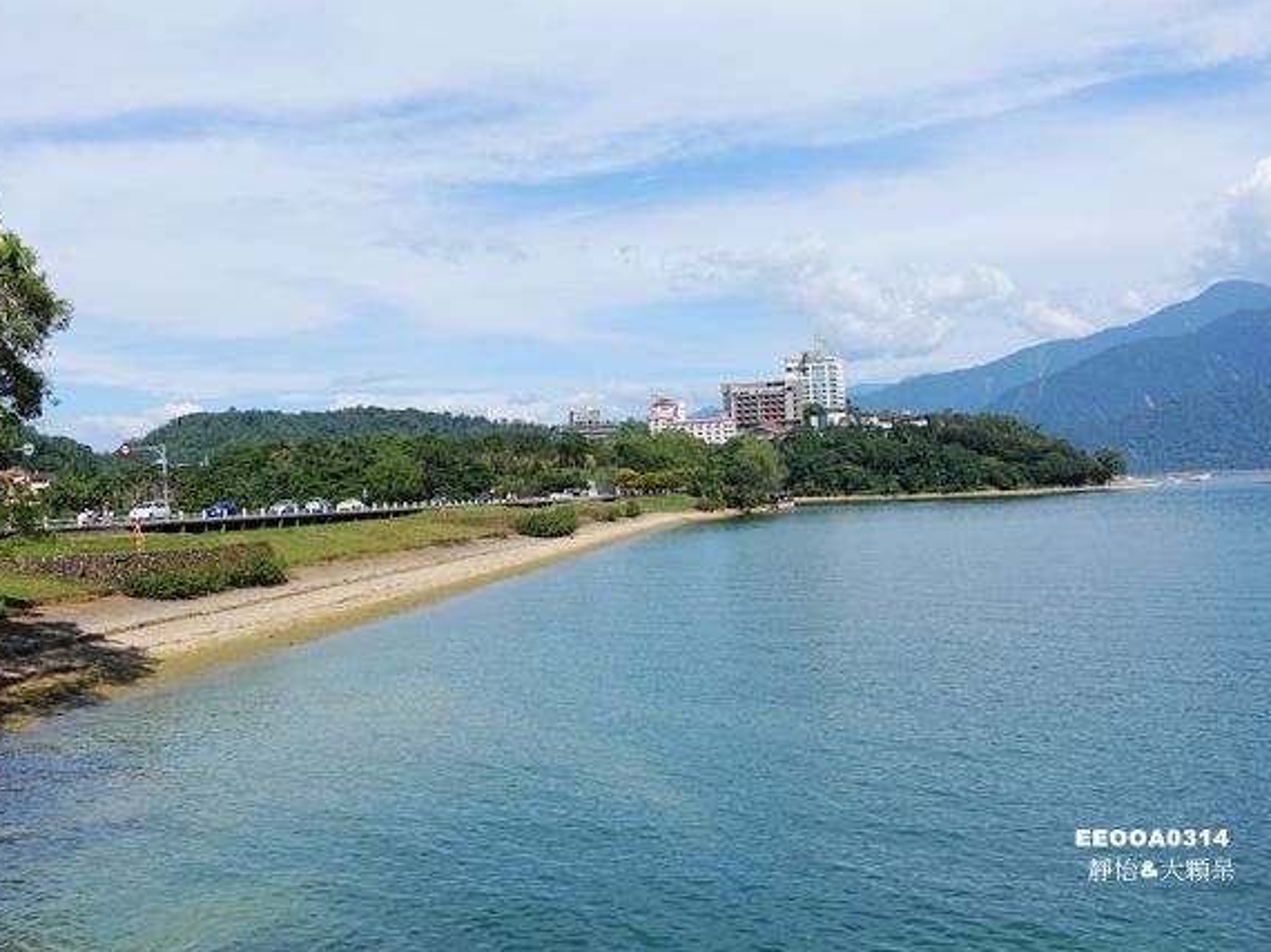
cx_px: 586
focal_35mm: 34
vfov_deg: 41.8
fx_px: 1248
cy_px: 478
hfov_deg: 53.9
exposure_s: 1/160
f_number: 4
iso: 125
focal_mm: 11.45
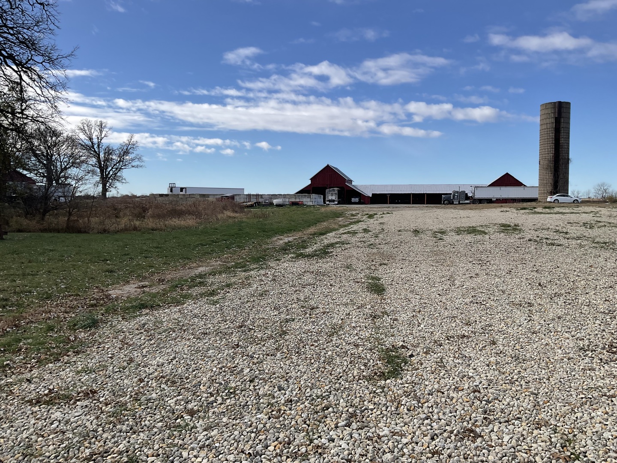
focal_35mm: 29
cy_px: 232
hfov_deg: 61.7
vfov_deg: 48.2
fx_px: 517
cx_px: 308
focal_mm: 3
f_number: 1.8
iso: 16
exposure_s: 1/2227
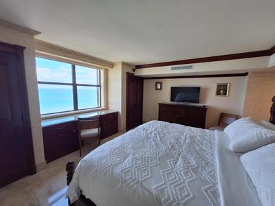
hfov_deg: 106.2
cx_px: 138
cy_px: 103
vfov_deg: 89.9
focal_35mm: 13
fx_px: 103
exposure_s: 1/120
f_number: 2.2
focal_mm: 1.74
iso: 64
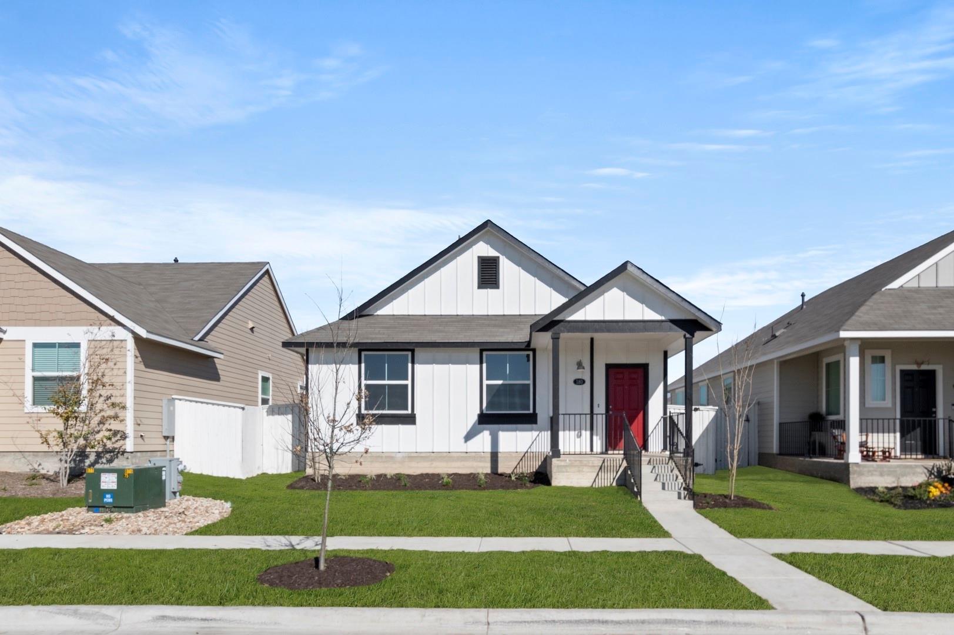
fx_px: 556
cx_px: 477
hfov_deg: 81.2
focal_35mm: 21
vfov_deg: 59.4
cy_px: 318
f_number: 8
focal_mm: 14
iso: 400
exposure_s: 1/800
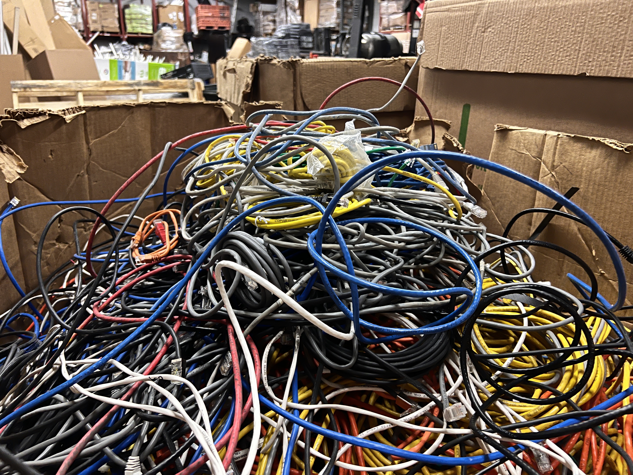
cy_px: 238
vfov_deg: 53.1
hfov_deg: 67.3
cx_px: 316
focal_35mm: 26
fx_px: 475
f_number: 1.5
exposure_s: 1/60
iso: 250
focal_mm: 5.7
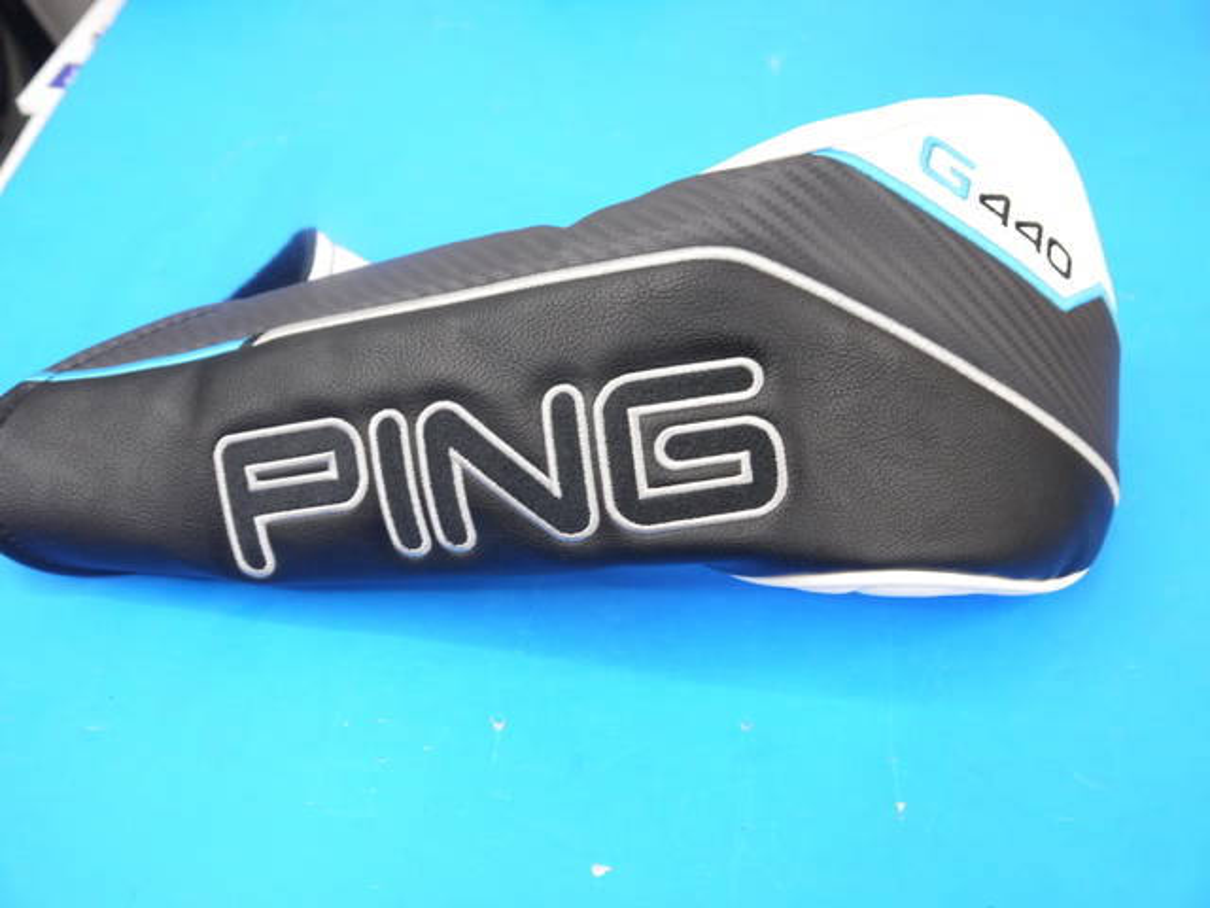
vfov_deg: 34.3
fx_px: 1468
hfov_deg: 44.8
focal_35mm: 42
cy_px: 454
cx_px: 605
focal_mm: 21
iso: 800
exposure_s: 1/100
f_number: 4.3
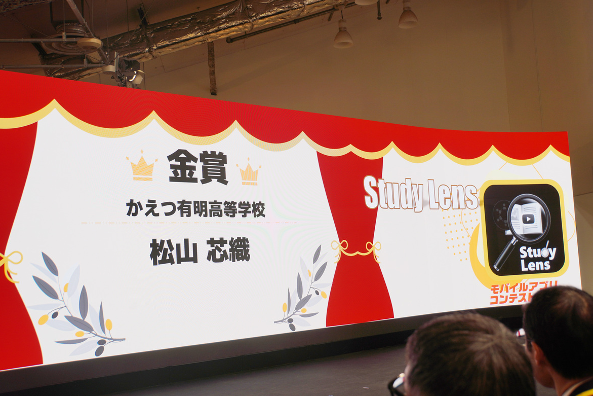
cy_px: 200
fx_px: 701
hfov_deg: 45.8
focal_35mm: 43
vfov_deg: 31.5
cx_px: 299
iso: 100
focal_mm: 27.7
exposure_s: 1/50
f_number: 5
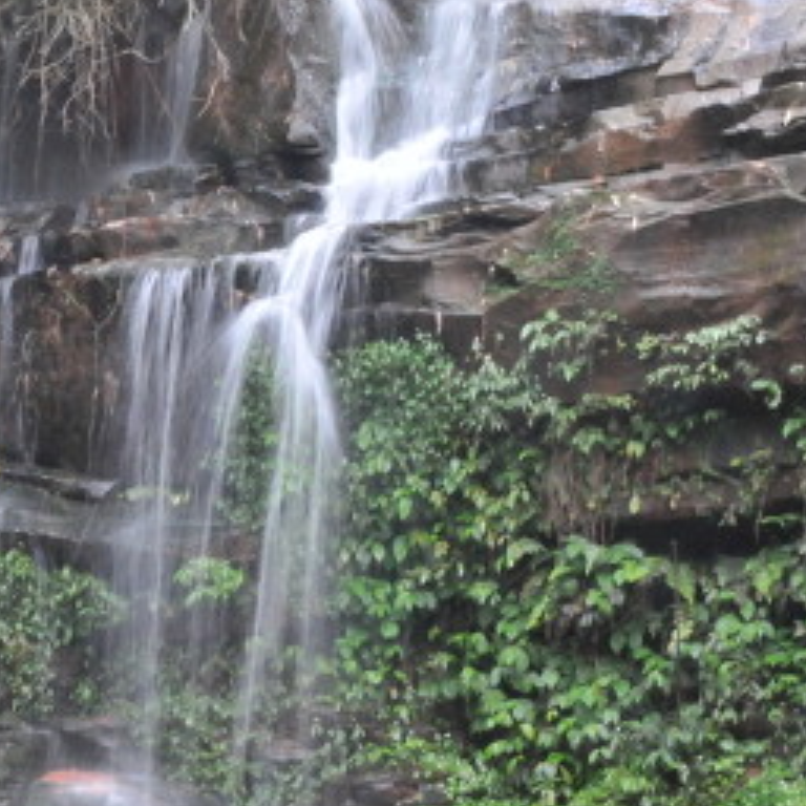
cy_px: 458
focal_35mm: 159
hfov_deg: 10.8
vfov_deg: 11.0
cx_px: -139
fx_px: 4189
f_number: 32
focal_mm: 50
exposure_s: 1/8
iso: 1600
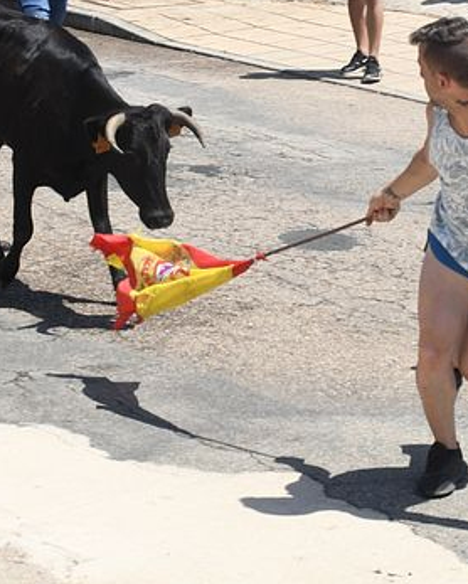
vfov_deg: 11.9
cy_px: 146
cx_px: 347
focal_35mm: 161
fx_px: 2785
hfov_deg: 9.6
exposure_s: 1/320
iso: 200
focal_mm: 70
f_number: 8
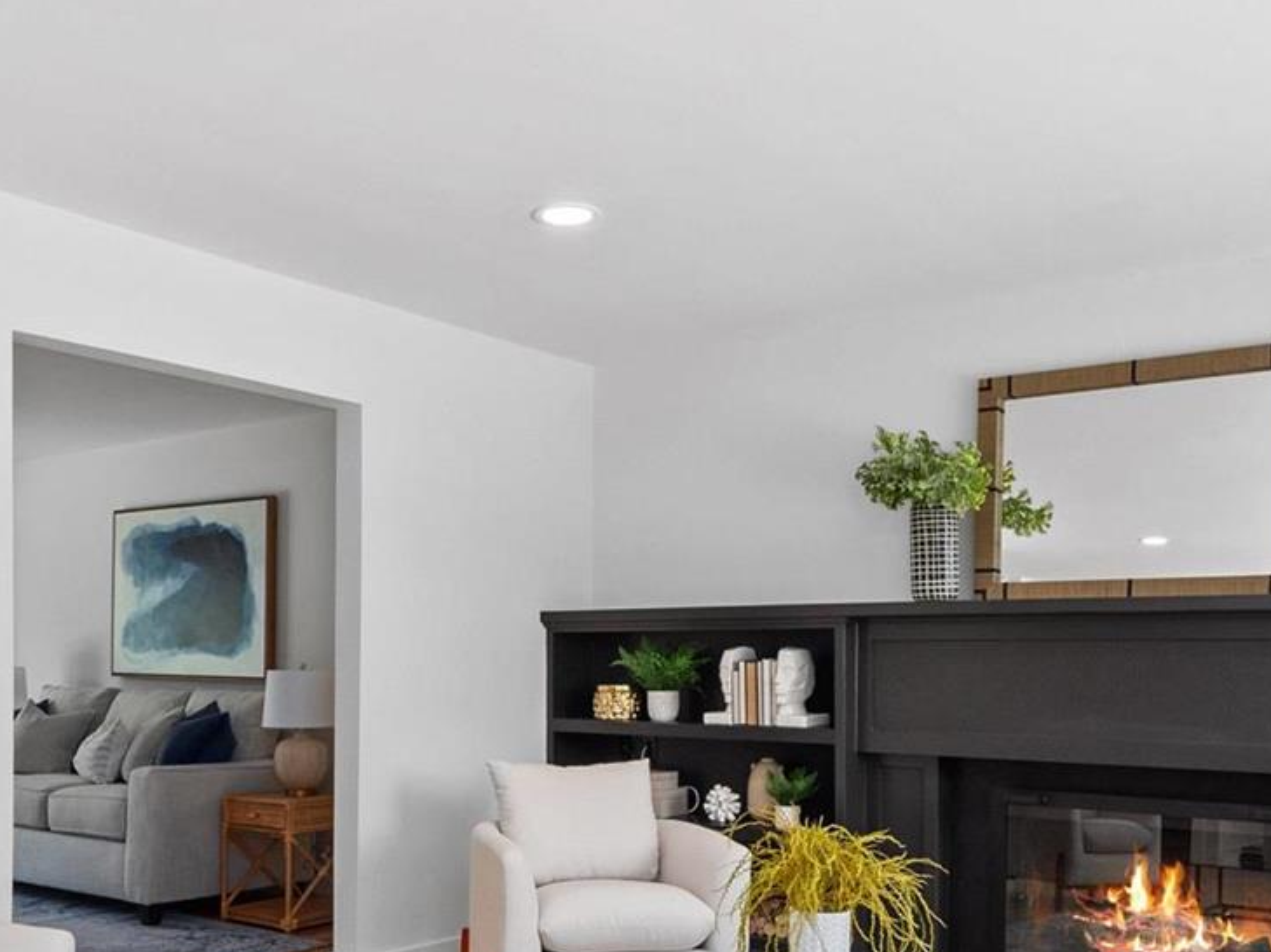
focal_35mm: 38
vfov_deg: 37.1
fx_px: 1395
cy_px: 673
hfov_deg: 49.0
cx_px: 595
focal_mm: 9
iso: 640
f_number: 9
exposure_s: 1/10
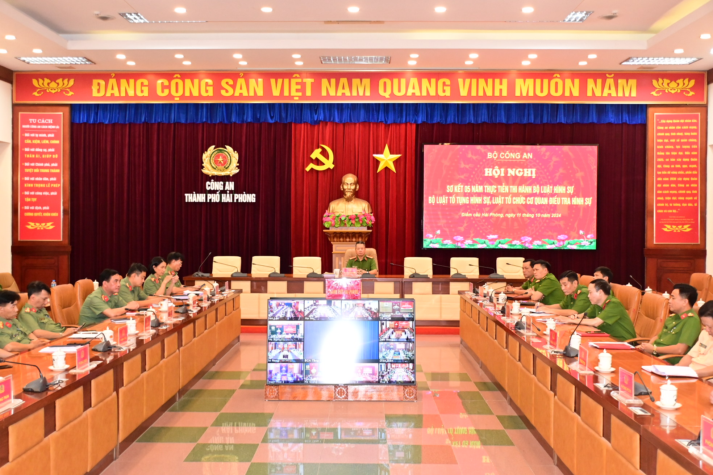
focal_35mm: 39
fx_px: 772
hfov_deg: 49.6
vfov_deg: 34.2
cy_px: 238
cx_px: 356
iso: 3200
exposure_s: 1/200
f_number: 3.8
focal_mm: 26
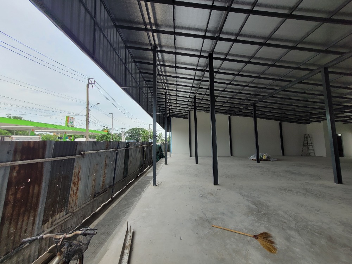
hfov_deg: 106.2
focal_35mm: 13
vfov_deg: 89.9
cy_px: 132
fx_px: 132
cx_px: 176
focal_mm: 1.74
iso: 40
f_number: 2.2
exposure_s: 1/451
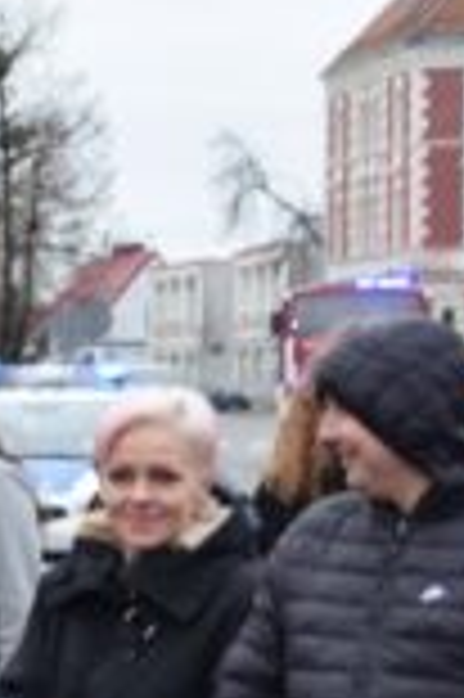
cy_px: 374
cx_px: -428
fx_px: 4282
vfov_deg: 9.3
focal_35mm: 221
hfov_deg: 6.1
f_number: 7.1
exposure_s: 1/200
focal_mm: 38
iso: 400
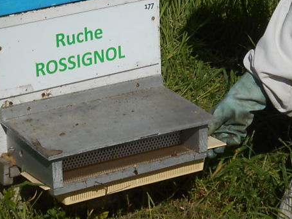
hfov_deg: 12.1
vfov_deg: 9.1
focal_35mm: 163
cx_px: 149
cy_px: 76
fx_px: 1375
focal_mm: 16.5
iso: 80
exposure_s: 1/1600
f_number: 4.6
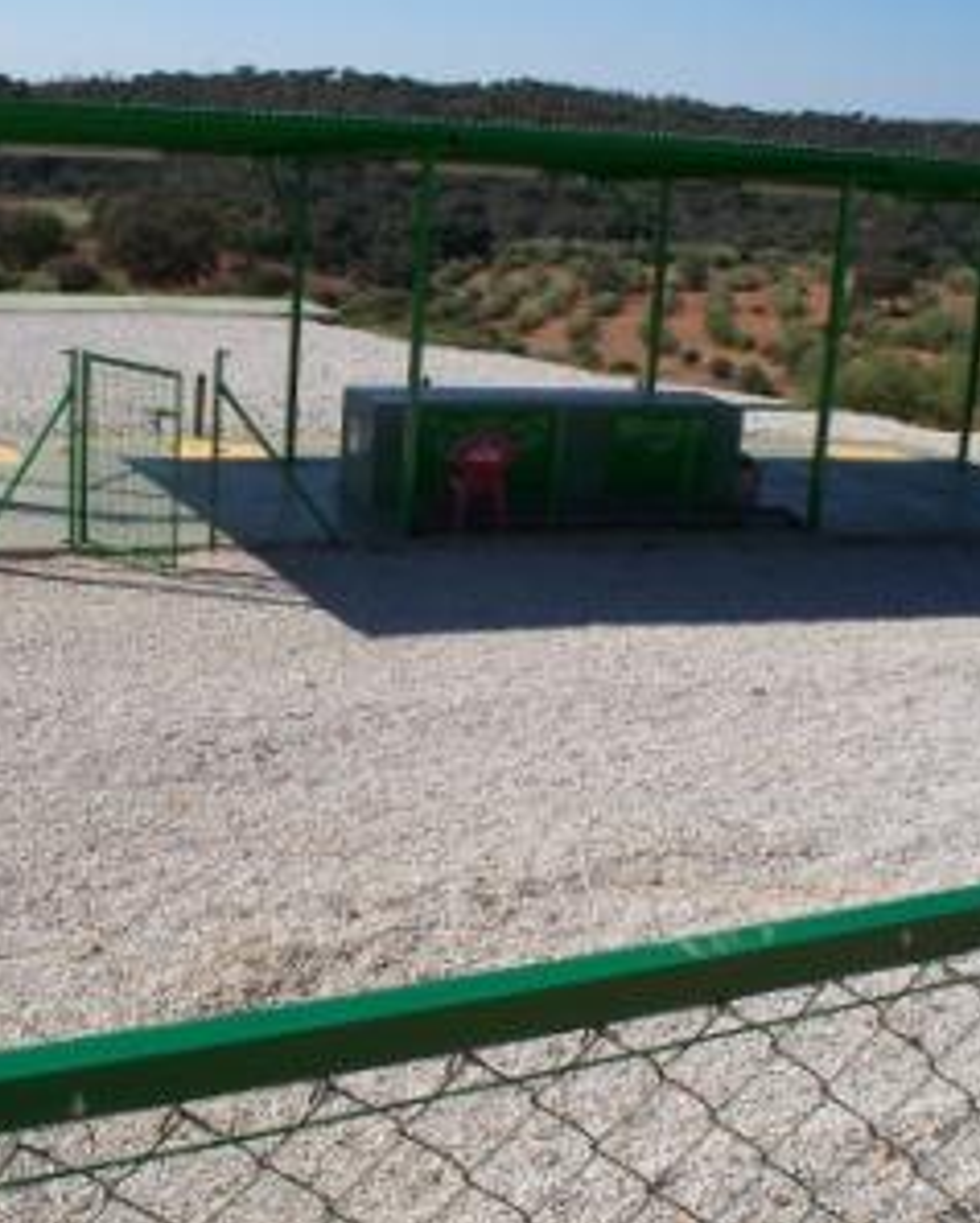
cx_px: 412
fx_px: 1920
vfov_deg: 35.3
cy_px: 626
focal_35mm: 53
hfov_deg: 28.6
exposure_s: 1/500
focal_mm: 7.54
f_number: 5
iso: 64
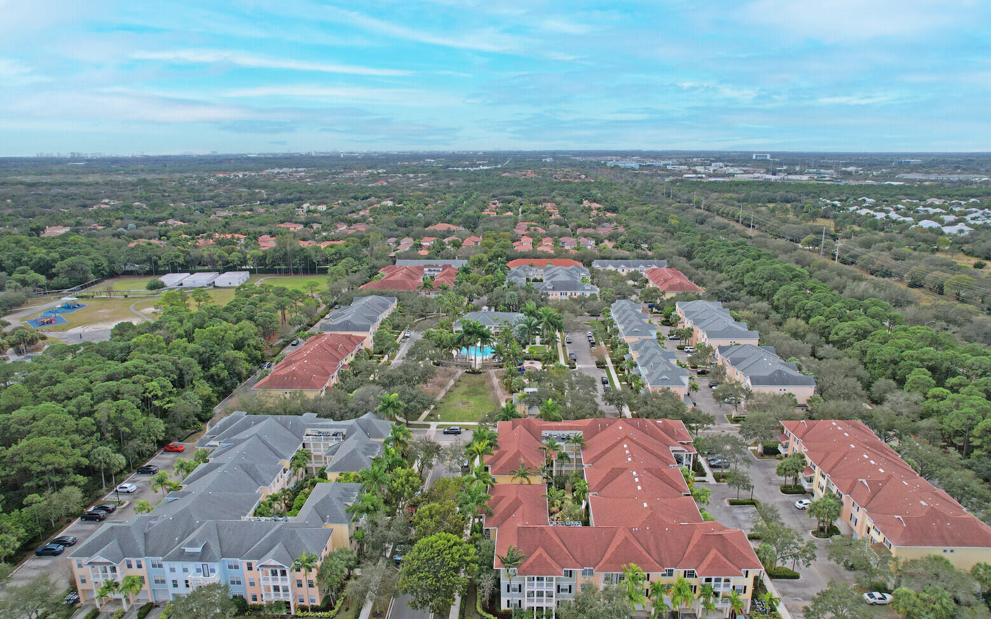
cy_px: 325
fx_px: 621
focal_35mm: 23
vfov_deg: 53.0
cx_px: 503
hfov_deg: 77.2
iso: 100
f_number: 2.8
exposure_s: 1/1250
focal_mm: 8.38
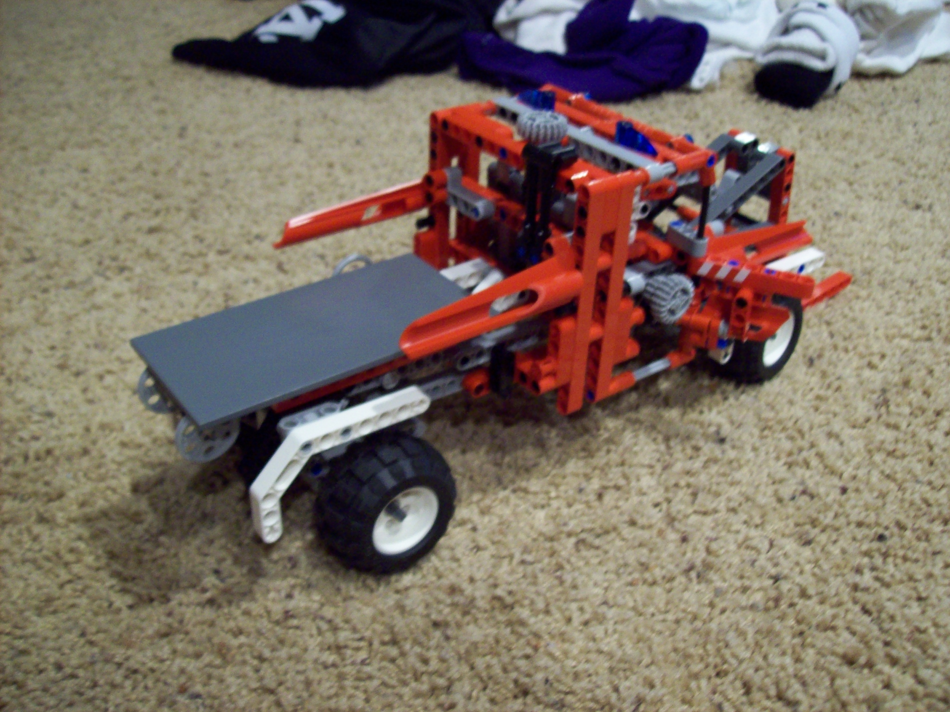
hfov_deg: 51.4
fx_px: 988
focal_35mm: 36
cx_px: 475
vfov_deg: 39.6
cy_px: 356
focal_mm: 6
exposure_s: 1/8
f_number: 2.7
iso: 200
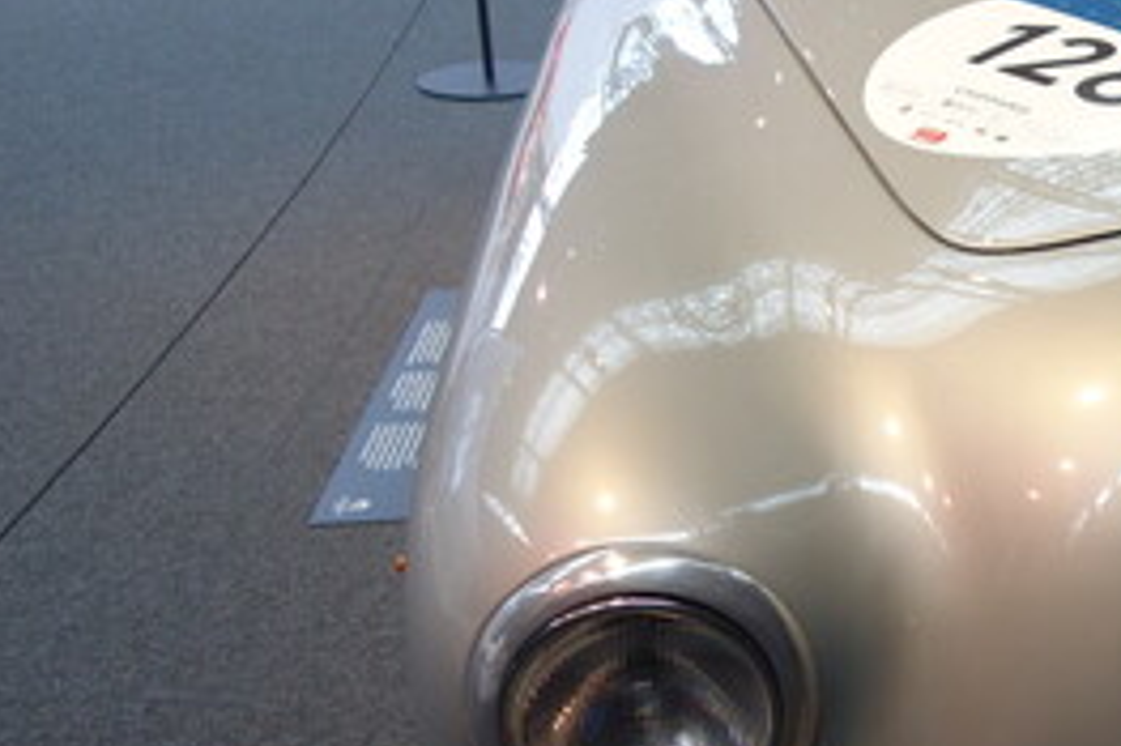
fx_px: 1992
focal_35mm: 64
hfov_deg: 29.0
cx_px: 1168
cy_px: 367
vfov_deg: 21.2
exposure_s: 1/100
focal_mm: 10.53
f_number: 2.2
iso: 125
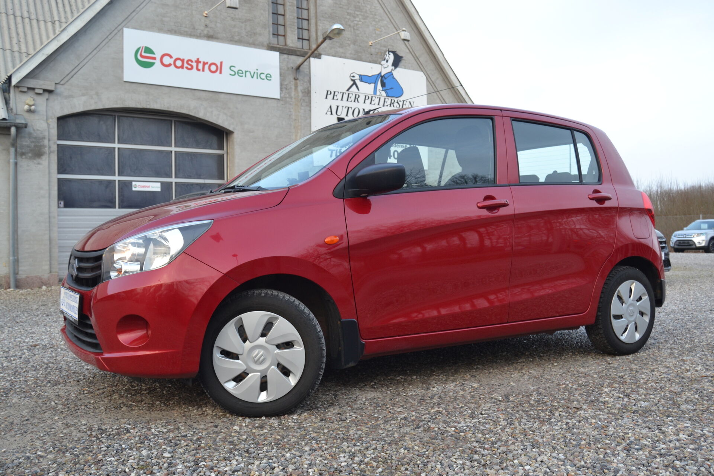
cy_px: 238
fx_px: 654
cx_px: 357
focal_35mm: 33
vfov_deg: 40.0
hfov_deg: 57.2
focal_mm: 22
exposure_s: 1/125
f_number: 5.6
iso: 250
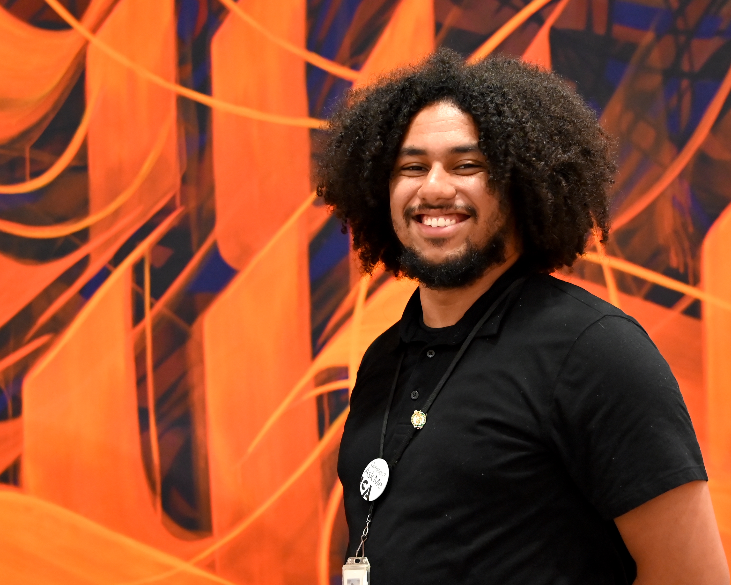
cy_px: 302
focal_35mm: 71
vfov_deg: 21.6
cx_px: 440
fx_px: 1536
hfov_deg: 26.7
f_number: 2.8
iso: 3200
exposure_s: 1/80
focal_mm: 38
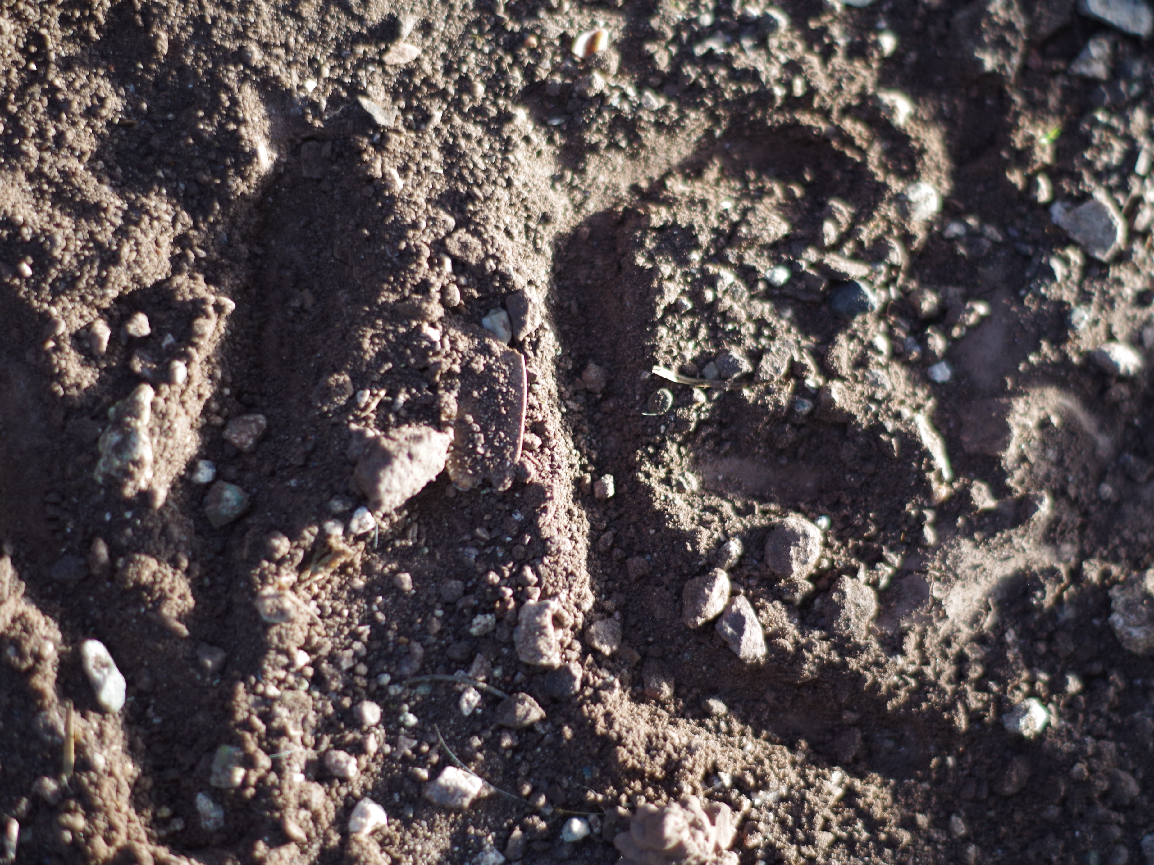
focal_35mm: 82
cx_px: 596
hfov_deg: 23.8
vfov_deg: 18.0
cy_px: 431
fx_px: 2734
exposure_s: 1/200
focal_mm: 50
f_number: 1.8
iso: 200
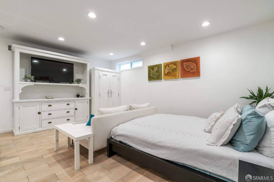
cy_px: 91
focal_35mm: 16
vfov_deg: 73.7
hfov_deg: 96.8
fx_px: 122
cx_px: 137
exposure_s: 1/4
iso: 200
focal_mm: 16
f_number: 8
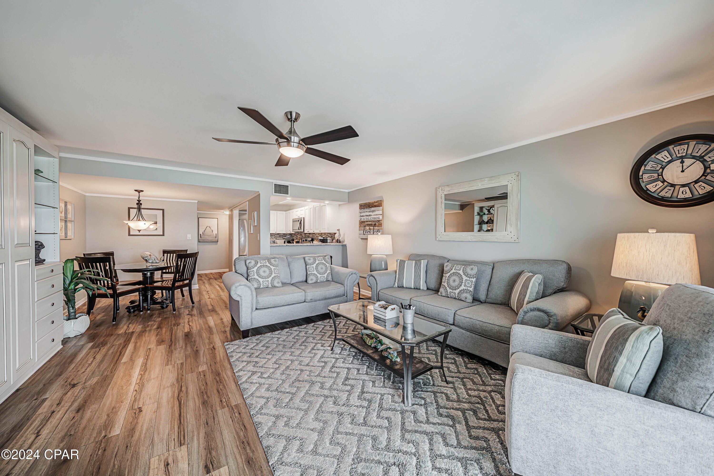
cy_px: 238
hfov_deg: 112.6
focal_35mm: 12
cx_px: 357
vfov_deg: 90.0
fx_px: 238
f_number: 5.6
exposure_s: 1/10
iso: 100
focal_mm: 12
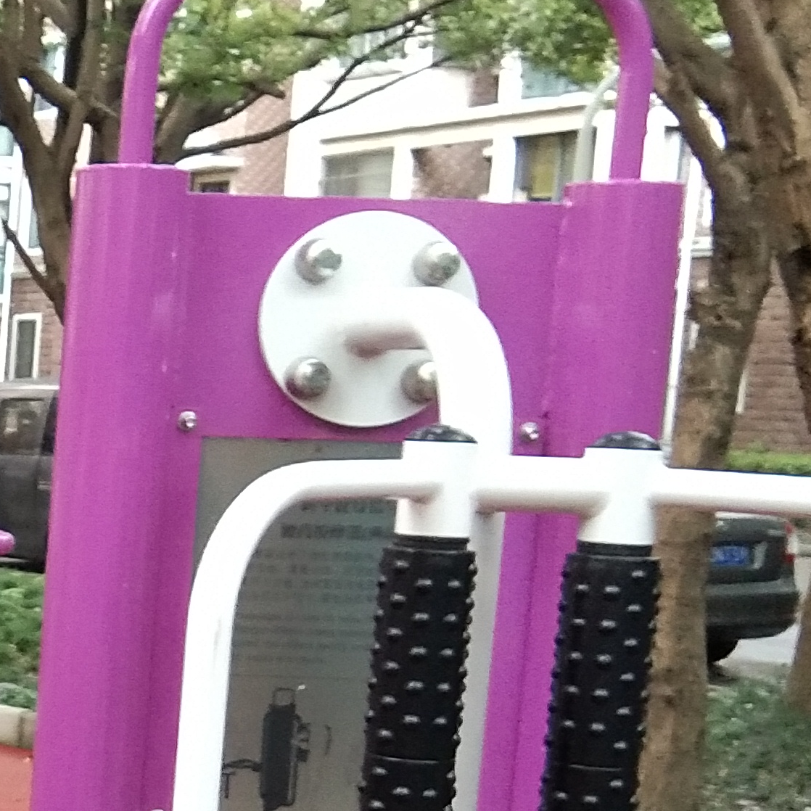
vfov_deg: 16.9
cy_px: 708
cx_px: -516
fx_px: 2704
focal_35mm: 102
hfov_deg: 15.3
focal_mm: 3.69
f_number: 2.2
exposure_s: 1/33.3
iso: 500
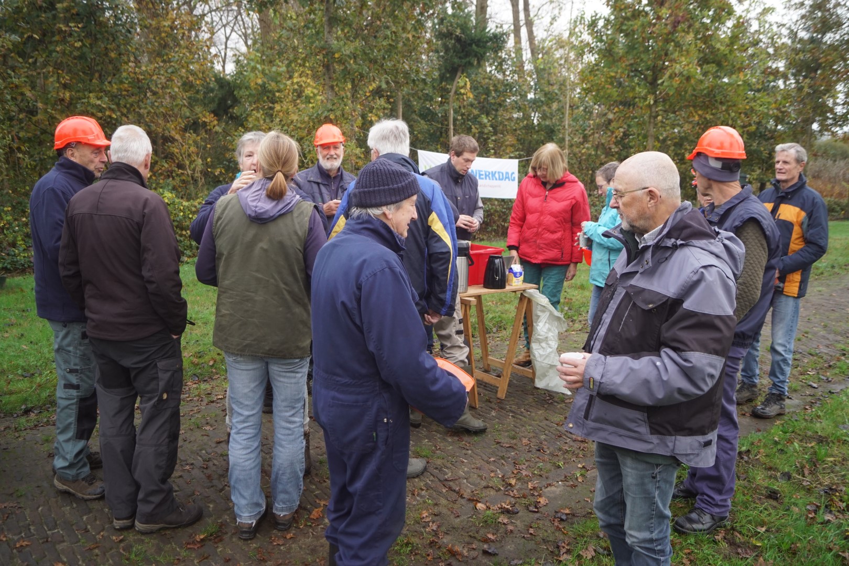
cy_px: 283
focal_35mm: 30
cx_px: 424
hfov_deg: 61.9
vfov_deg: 43.6
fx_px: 707
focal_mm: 20
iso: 400
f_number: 7.1
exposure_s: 1/125
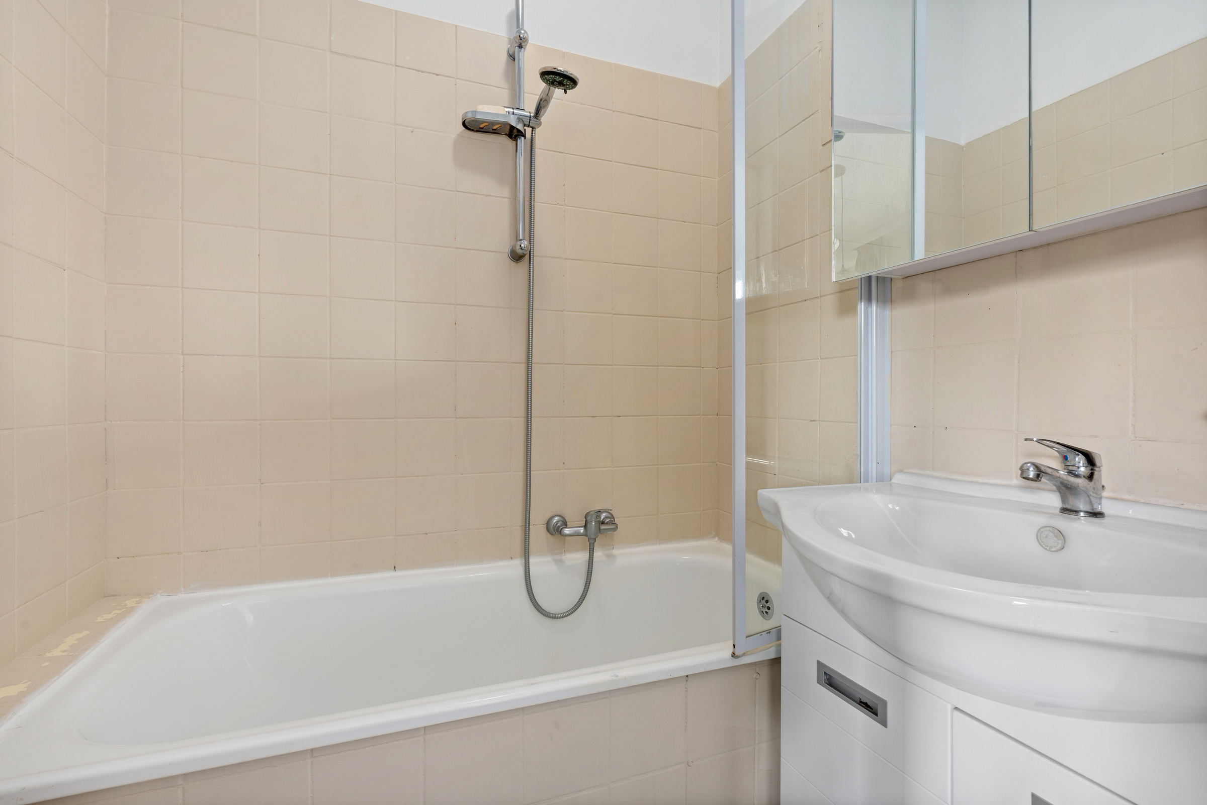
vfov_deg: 70.4
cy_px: 402
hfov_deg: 93.3
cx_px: 604
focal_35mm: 17
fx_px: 570
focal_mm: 17
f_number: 11
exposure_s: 2
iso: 250
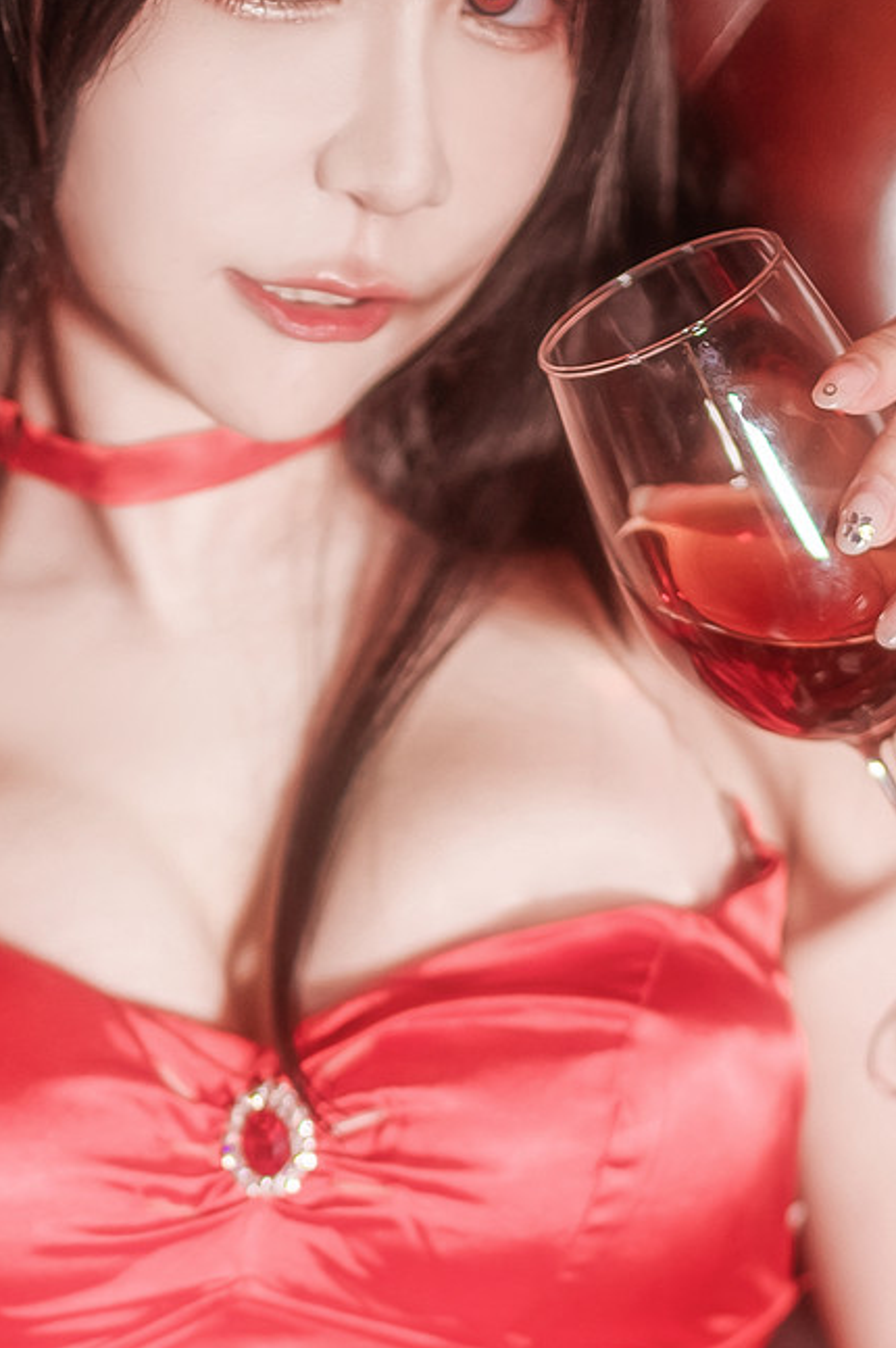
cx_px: 142
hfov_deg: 11.2
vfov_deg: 16.6
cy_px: 1235
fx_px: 4564
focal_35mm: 122
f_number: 1.4
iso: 100
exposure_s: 1/400
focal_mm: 35
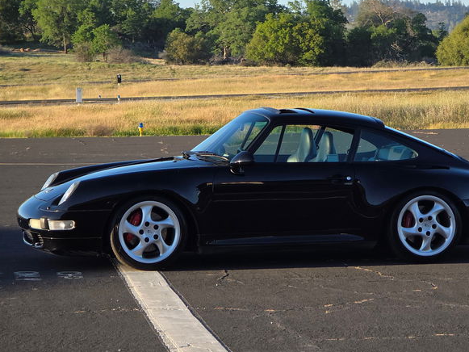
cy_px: 169
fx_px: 2060
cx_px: 277
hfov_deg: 13.0
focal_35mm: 152
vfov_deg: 9.8
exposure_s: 1/412
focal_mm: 18.6
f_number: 3.4
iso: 64
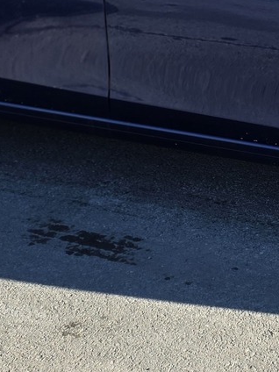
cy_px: -39
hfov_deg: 12.9
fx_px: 1193
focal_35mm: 111
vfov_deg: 17.1
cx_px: 356
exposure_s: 1/2524
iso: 80
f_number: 1.7
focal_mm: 6.3
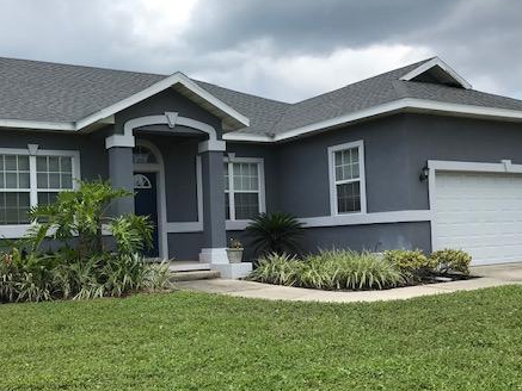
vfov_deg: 35.1
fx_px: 618
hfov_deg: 45.5
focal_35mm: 41
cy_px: 231
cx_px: 208
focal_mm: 3.99
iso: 20
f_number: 1.8
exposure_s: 1/1773
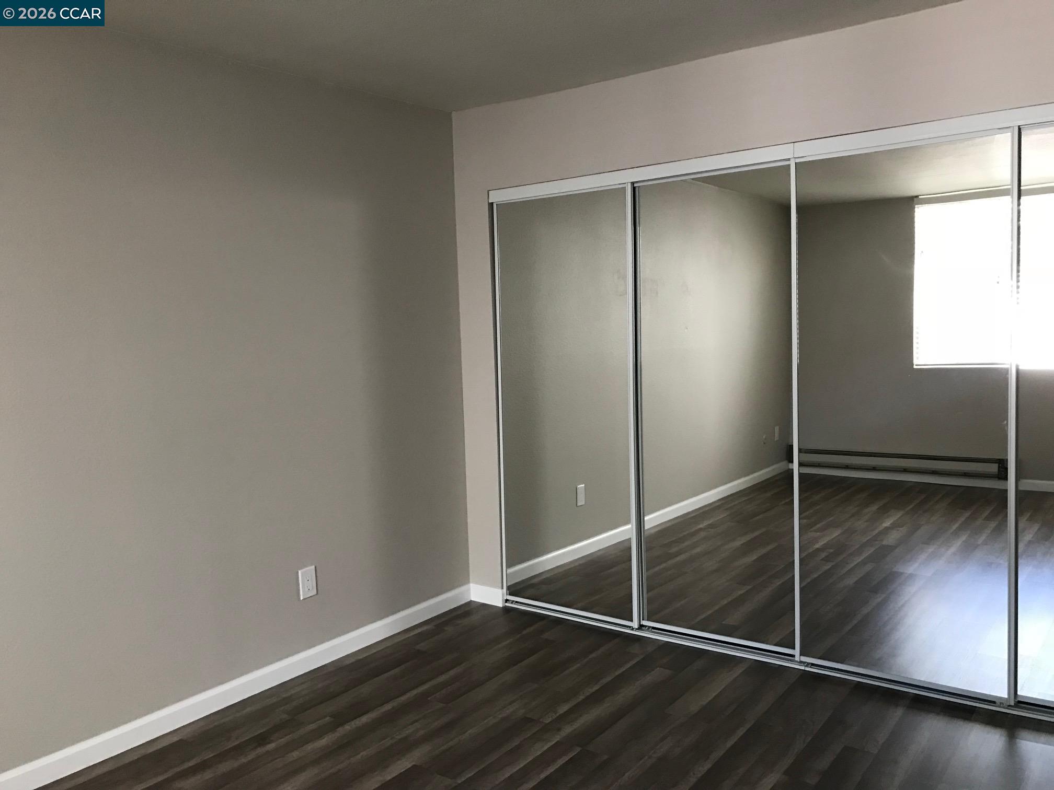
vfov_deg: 49.7
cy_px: 395
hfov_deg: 63.4
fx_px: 853
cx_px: 527
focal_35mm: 28
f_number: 1.8
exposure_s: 1/15
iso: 64
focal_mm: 3.99
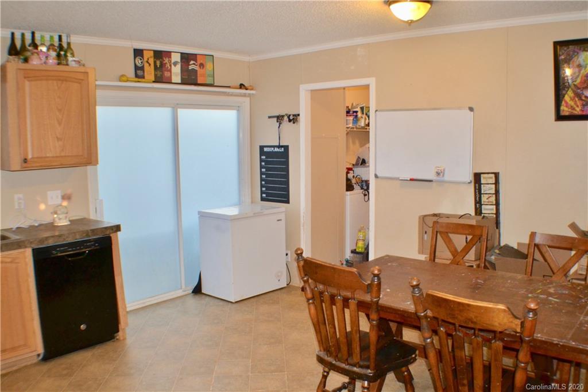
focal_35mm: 39
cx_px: 294
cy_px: 196
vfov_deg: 34.2
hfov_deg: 49.6
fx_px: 637
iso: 800
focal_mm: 26
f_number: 4.2
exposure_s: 1/30
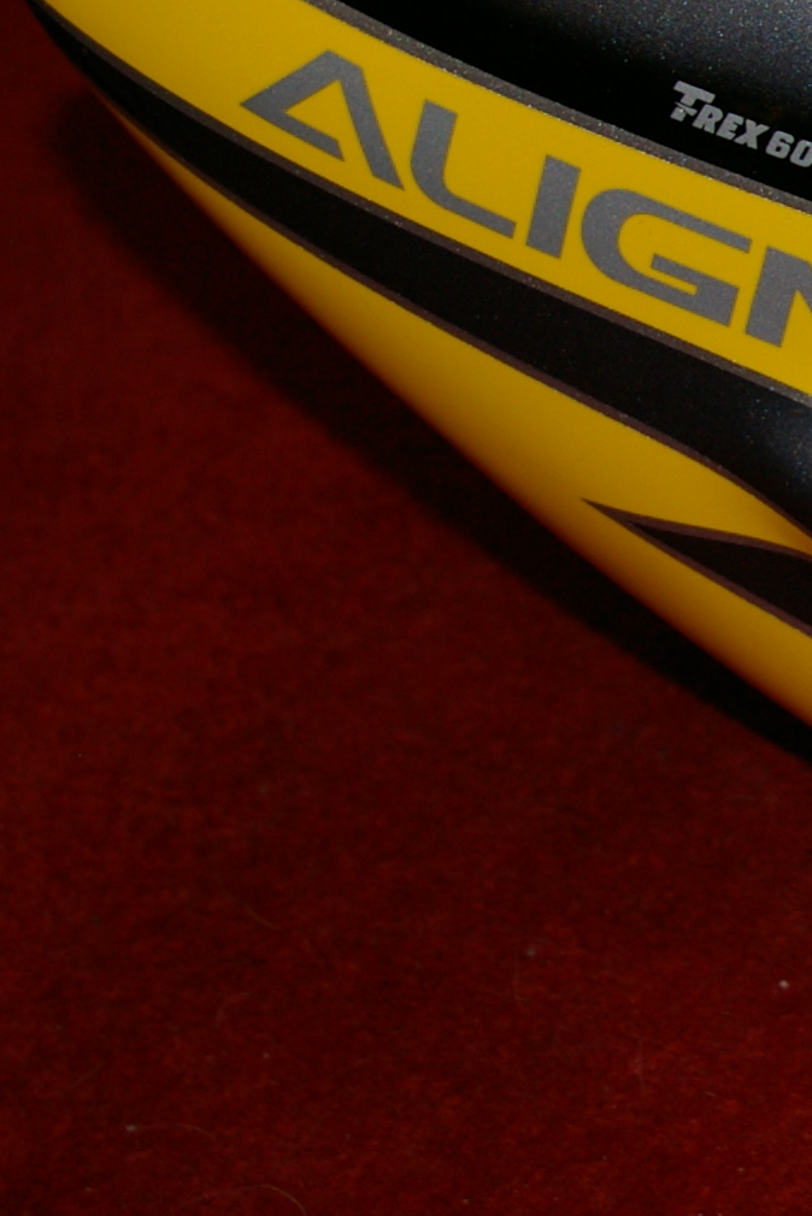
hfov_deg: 11.2
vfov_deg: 17.6
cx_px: 1316
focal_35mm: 116
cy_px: 414
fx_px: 3922
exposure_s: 1/50
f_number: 4
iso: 200
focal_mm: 26
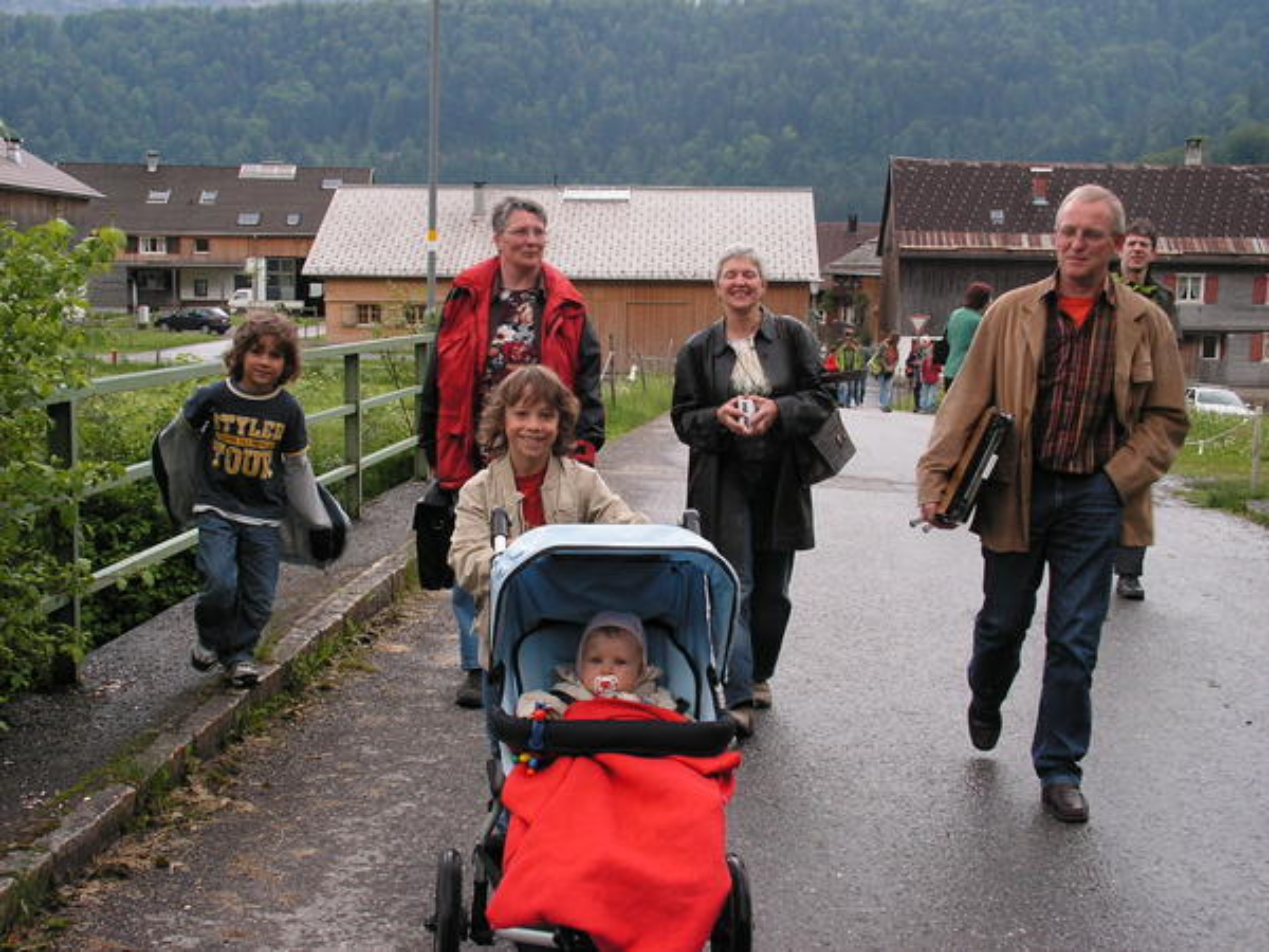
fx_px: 1833
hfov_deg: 38.2
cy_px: 476
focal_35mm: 50
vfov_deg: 29.1
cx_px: 634
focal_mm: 8.4
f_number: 4.8
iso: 50
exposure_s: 1/100
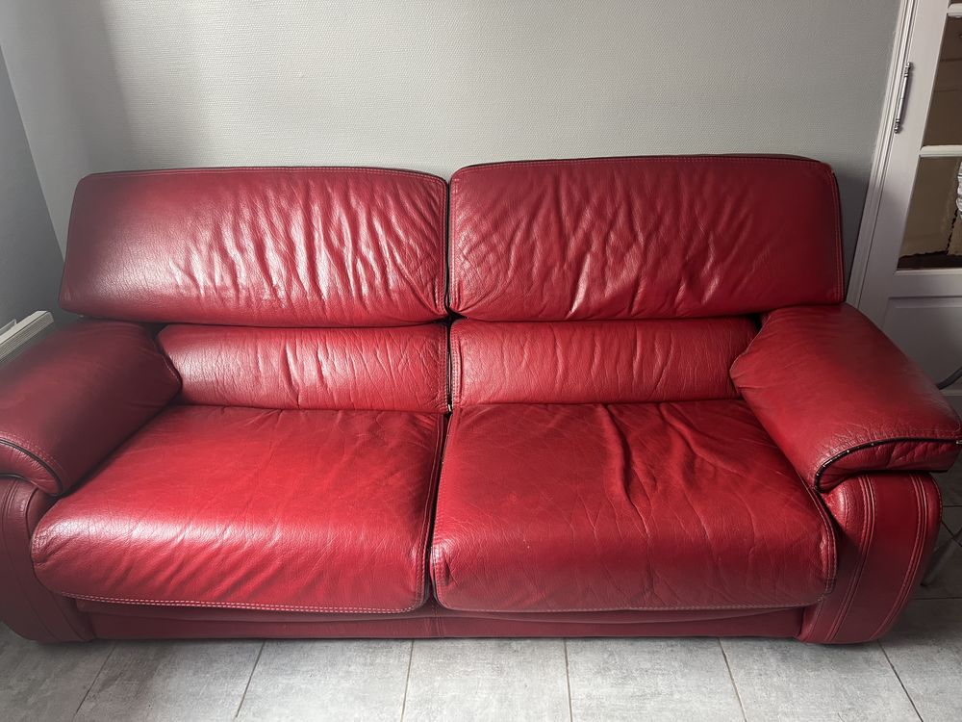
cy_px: 361
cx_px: 481
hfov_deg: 67.3
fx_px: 723
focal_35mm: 26
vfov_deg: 53.1
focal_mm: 5.1
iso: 200
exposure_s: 1/50
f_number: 1.6
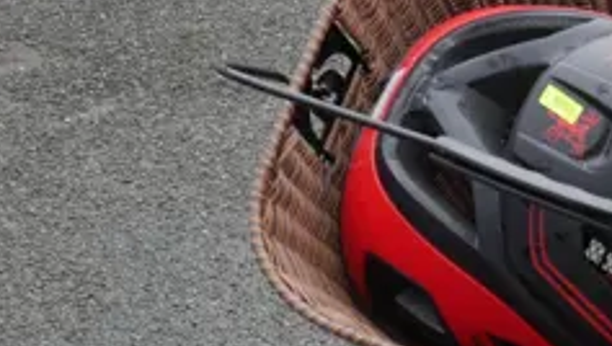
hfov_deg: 12.9
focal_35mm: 141
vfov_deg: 8.5
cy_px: 461
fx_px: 2291
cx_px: 1281
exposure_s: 1/200
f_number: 5
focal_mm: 15
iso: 200
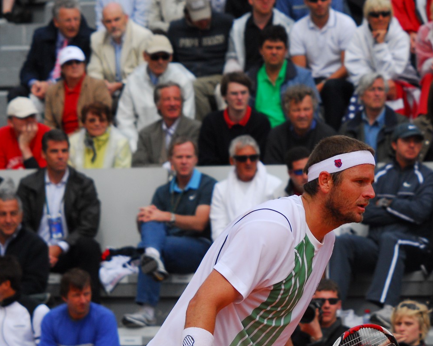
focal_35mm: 267
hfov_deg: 7.2
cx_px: 350
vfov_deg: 5.8
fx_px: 3421
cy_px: 197
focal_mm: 98
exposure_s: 1/750
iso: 320
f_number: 5.6
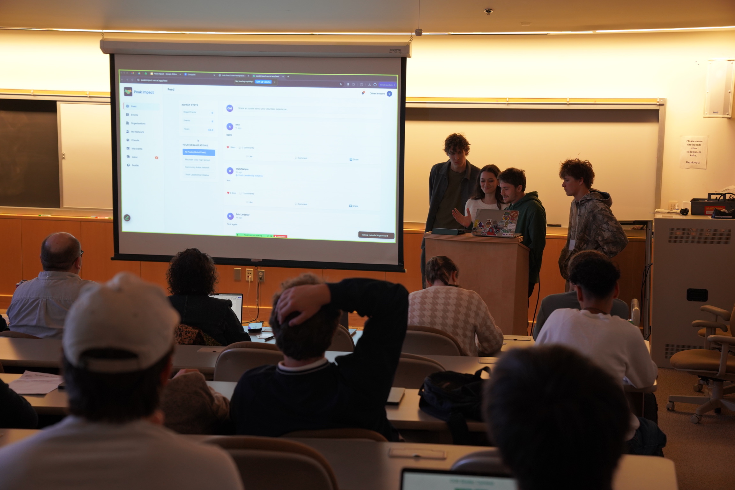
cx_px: 368
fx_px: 1184
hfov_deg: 34.5
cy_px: 245
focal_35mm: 58
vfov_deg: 23.4
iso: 1250
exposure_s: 1/160
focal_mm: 58
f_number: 4
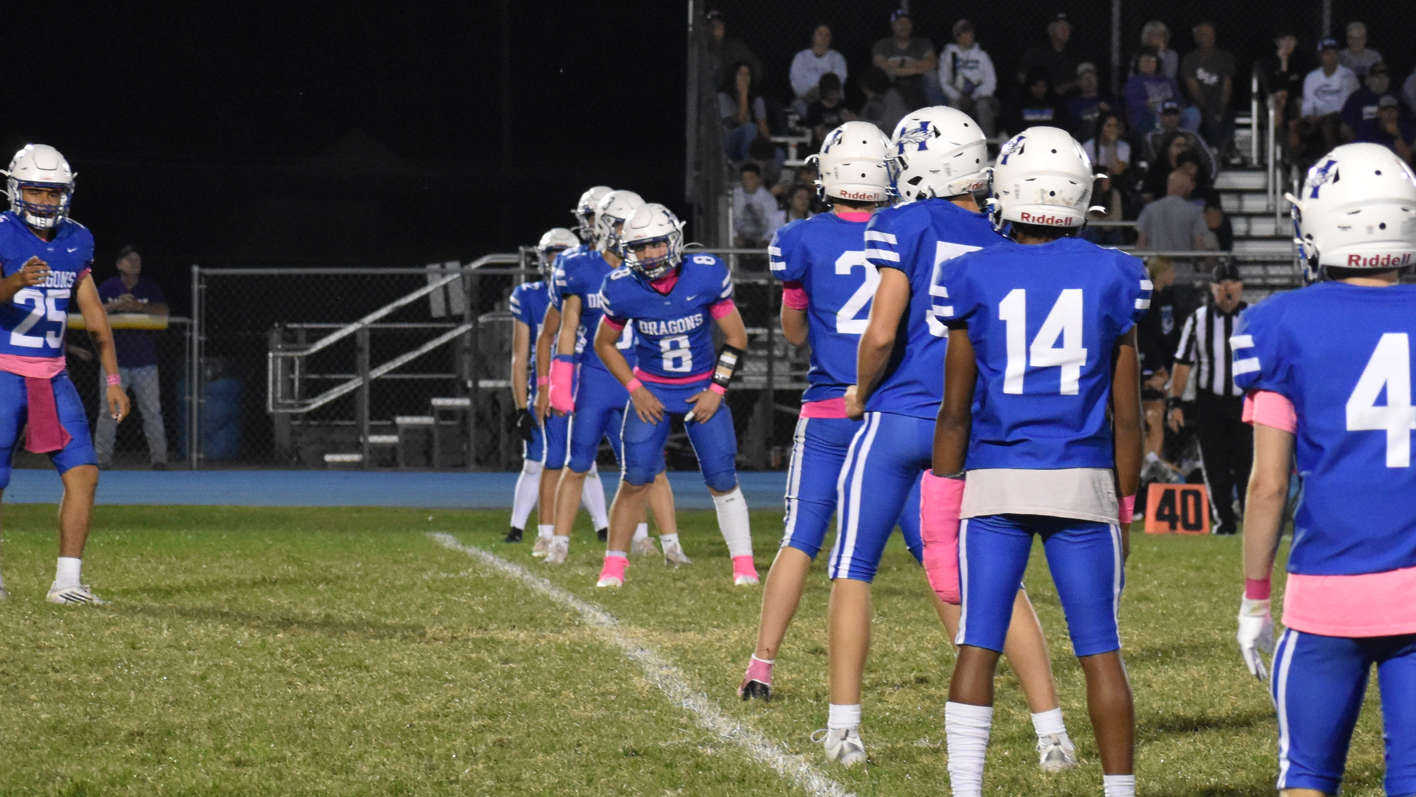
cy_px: 580
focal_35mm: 271
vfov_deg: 4.5
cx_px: 1023
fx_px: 10176
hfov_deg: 8.0
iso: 3200
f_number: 4.8
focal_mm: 98
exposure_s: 1/250
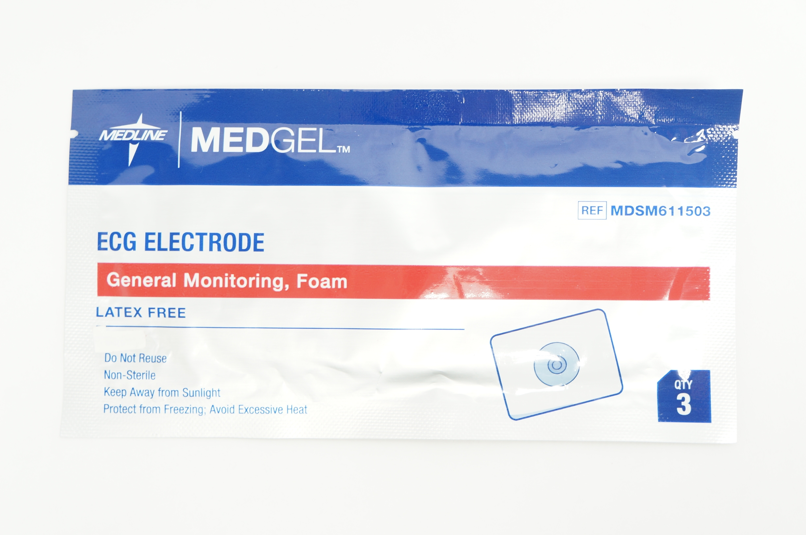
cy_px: 268
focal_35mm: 51
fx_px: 1141
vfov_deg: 26.4
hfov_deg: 38.9
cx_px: 403
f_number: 8
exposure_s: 1/13
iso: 400
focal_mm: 34
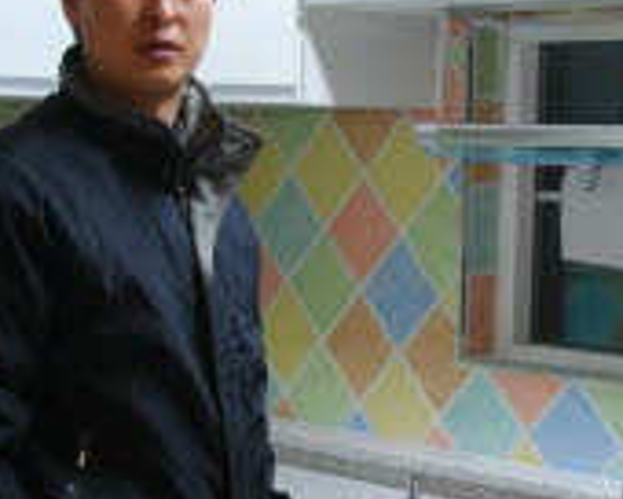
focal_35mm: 108
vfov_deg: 14.3
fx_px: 1991
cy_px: 213
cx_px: 403
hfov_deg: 17.7
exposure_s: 1/30
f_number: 4
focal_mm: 26
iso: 500
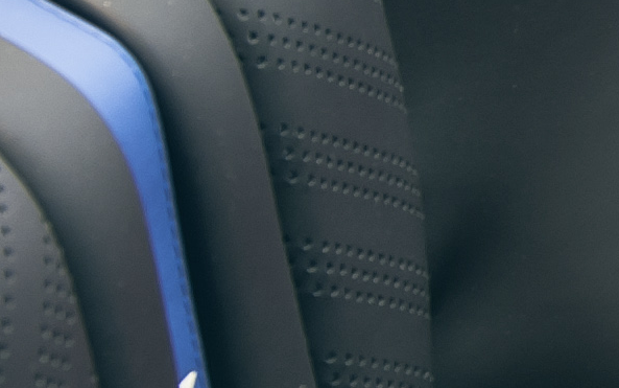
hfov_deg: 7.4
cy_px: -163
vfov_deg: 5.6
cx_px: 2103
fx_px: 3949
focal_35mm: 234
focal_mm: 32
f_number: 10
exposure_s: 3
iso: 200
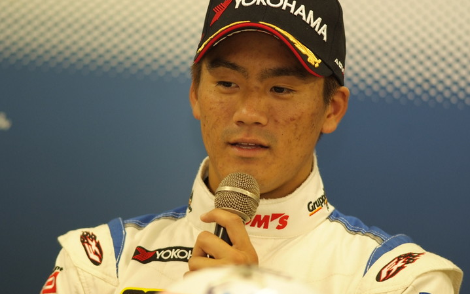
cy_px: 141
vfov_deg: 4.8
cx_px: 235
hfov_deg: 7.6
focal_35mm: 276
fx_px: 3536
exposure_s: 1/125
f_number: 2.8
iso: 800
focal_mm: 180
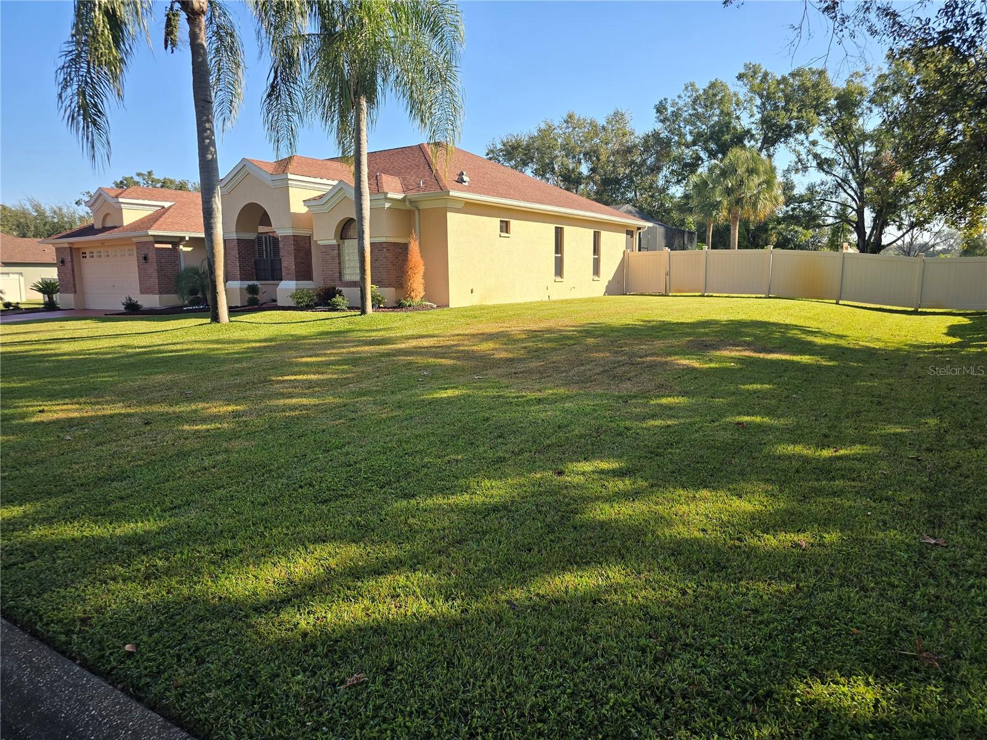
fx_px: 656
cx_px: 494
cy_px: 370
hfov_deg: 73.9
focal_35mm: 23
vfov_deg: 58.9
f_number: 1.7
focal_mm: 6.3
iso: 12
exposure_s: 1/433
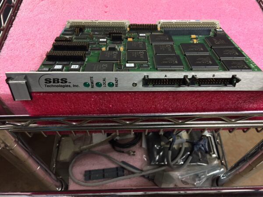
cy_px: 98
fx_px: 220
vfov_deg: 48.2
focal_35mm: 29
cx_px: 132
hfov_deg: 61.7
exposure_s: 1/30
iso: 200
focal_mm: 4.15
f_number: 2.2
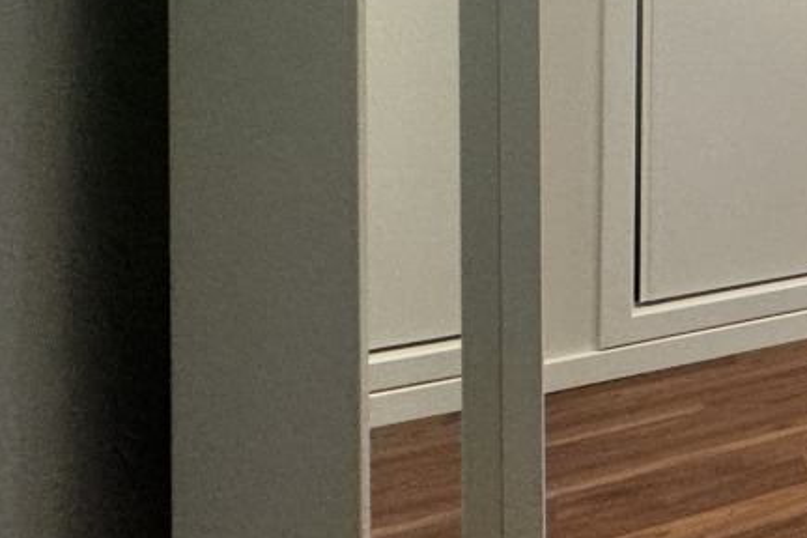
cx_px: 1228
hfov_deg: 27.8
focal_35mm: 46
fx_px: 1031
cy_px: -114
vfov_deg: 26.0
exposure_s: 1/100
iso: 160
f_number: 2.2
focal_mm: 2.22
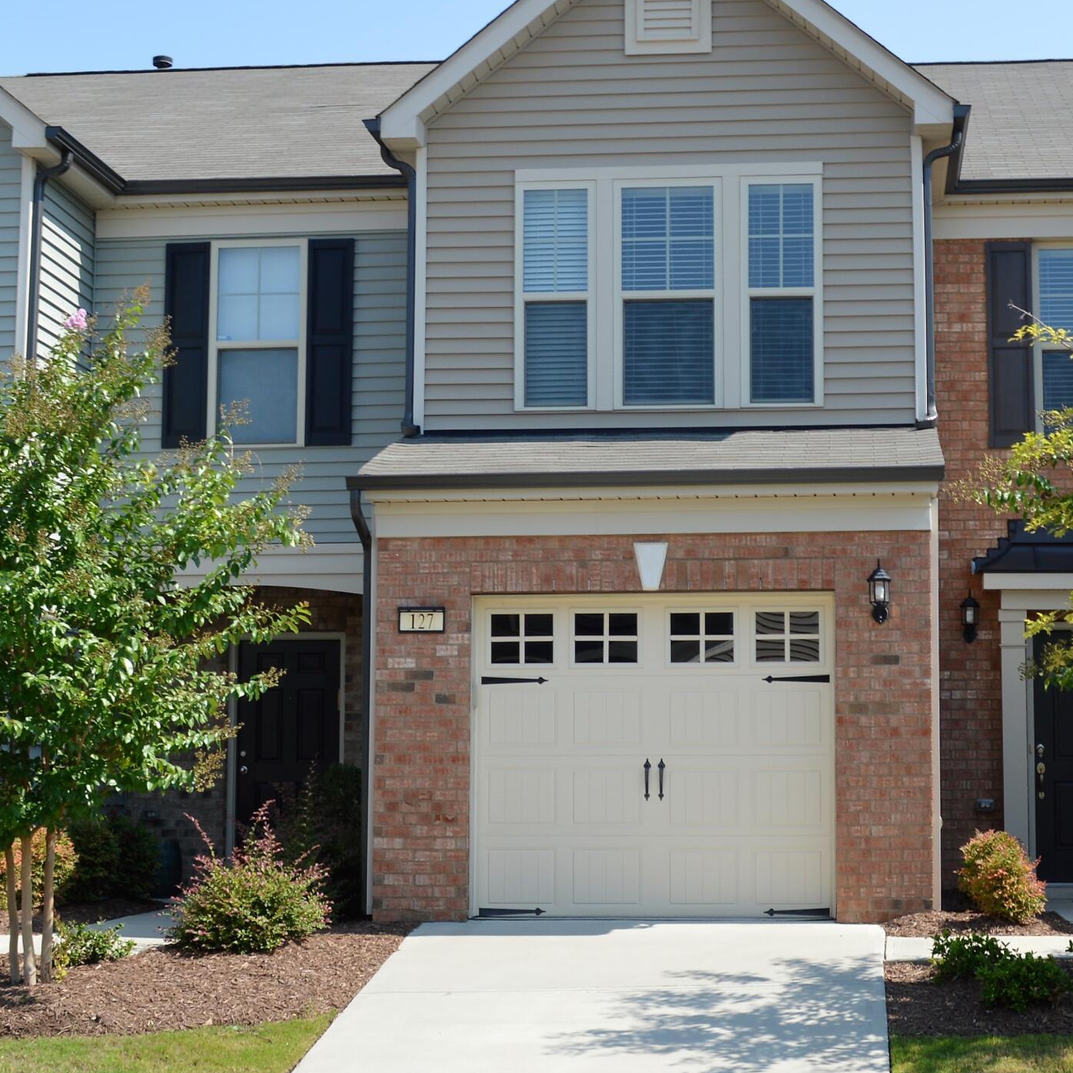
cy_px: 386
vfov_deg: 34.5
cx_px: 757
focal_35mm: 49
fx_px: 1718
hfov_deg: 34.2
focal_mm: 18
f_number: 7.1
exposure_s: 1/200
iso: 100
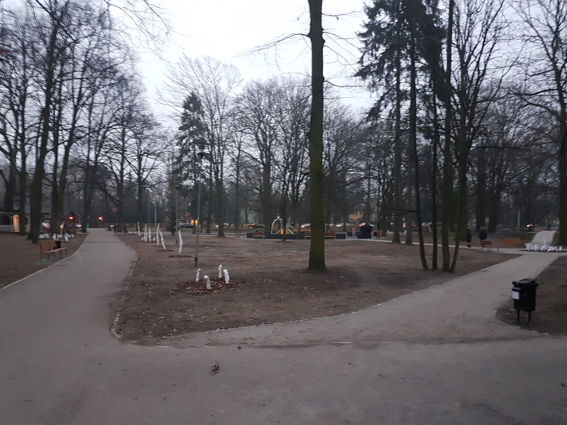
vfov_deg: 51.3
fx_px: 442
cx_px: 277
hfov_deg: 65.3
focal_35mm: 27
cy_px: 216
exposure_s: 1/14
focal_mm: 4.2
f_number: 1.7
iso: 200
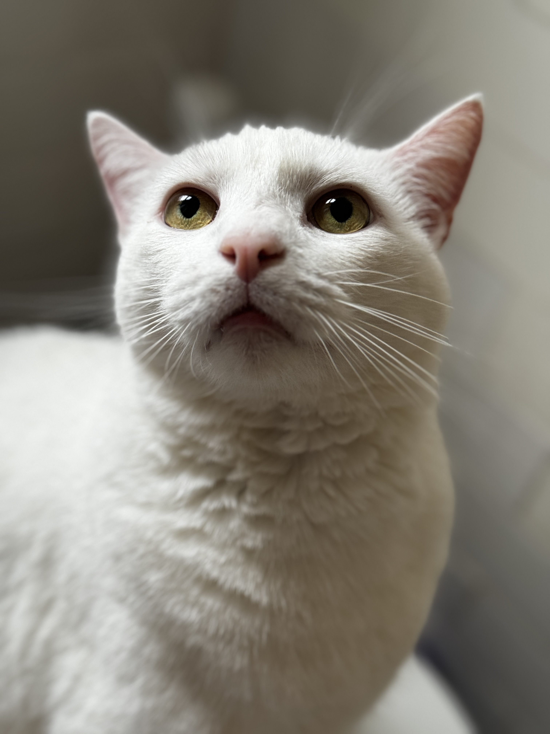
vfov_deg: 39.7
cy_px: 367
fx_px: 1017
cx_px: 275
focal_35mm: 48
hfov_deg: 30.3
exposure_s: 1/60
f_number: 1.78
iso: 250
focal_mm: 6.86
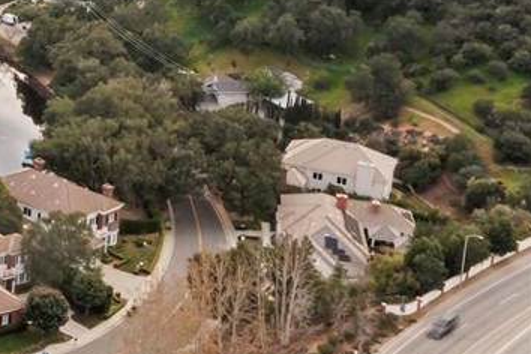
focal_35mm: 81
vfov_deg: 16.3
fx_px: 1195
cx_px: -231
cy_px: -48
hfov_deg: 21.6
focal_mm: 10.26
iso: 100
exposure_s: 1/40
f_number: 4
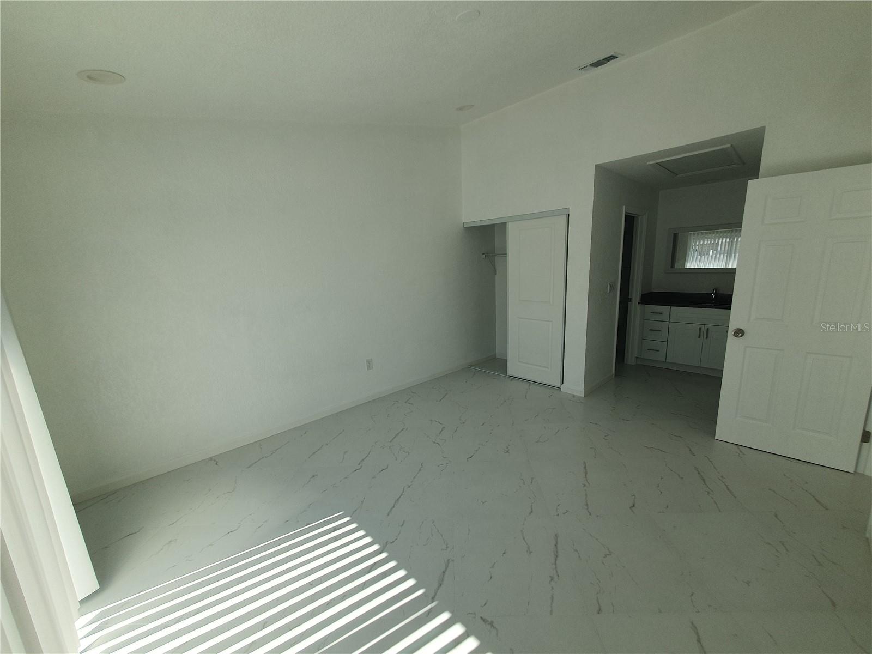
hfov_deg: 106.2
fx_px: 327
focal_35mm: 13
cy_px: 327
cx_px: 436
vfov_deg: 89.9
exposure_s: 1/359
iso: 50
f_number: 2.2
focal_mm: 1.8
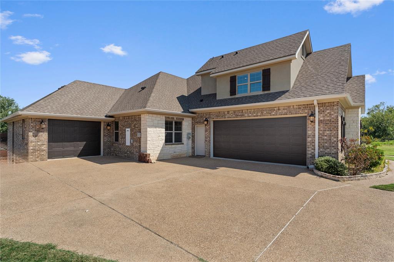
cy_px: 131
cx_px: 197
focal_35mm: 18
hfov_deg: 90.3
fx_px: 196
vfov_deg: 67.6
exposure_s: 1/320
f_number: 8
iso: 400
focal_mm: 17.9
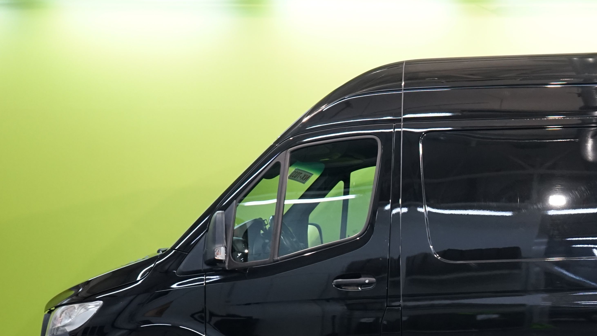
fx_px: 1361
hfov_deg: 23.6
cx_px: 609
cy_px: 256
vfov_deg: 14.0
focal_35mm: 86
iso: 1250
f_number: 5.6
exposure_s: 1/25
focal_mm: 40
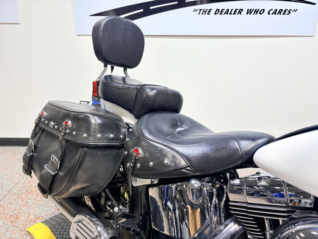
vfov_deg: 53.1
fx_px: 239
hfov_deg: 67.3
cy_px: 120
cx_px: 159
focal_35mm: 26
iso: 40
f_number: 1.6
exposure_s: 1/120
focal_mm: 5.96
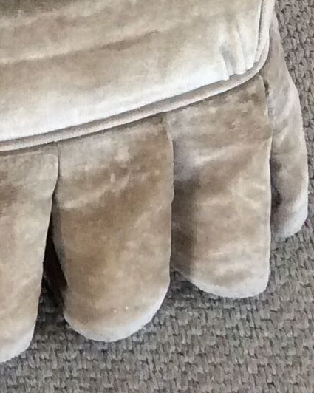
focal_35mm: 152
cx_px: -208
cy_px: -298
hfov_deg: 9.7
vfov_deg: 11.8
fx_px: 1767
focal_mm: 3.3
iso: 125
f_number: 2.4
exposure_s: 1/25
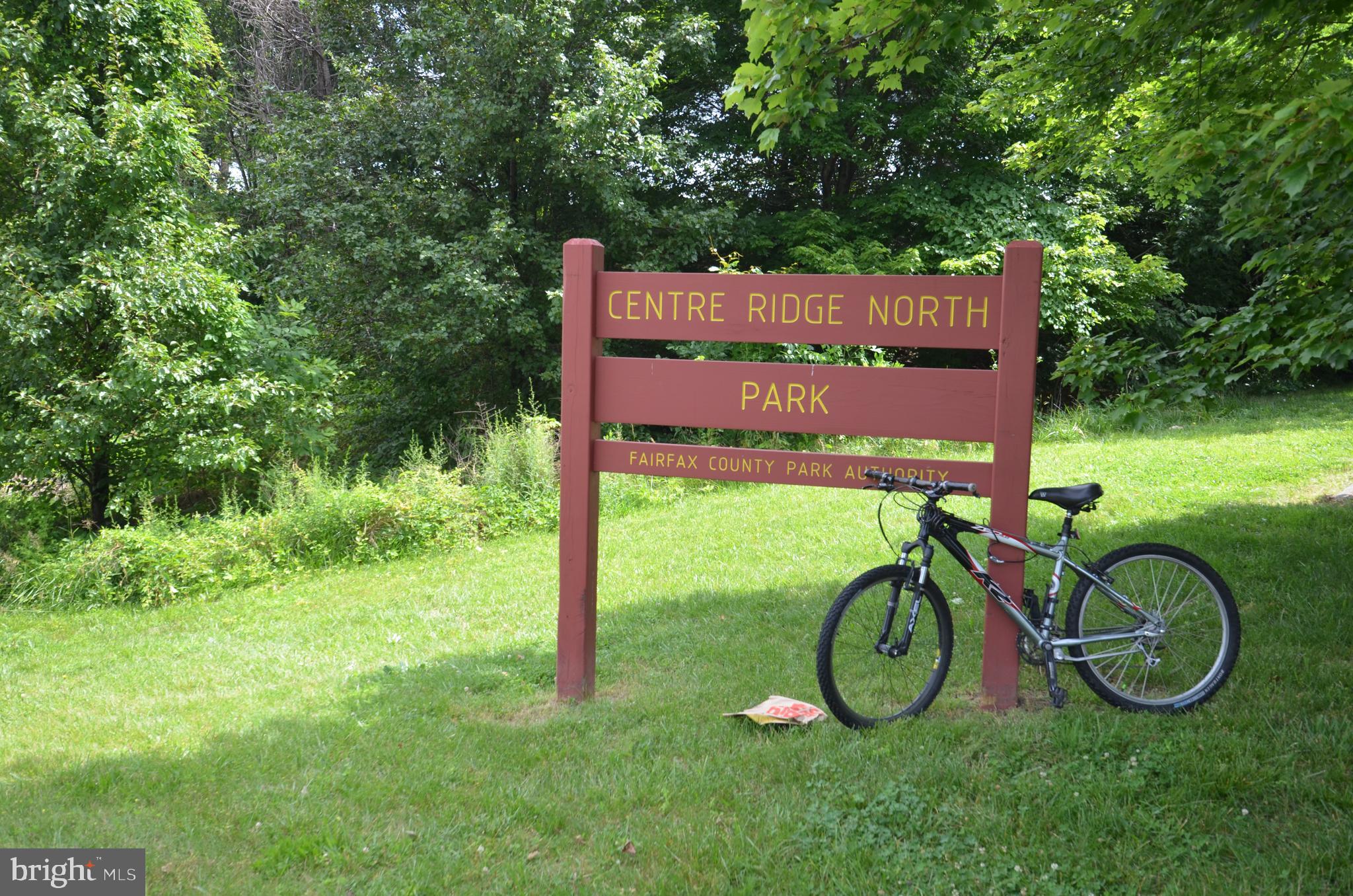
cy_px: 448
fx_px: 1125
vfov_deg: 43.4
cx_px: 676
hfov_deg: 62.0
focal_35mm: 30
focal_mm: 20
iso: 200
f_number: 7.1
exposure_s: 1/200
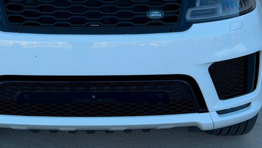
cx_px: 87
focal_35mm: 84
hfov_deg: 25.2
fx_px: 584
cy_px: 1
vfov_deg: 14.2
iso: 64
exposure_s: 1/1149
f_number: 1.78
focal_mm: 6.76
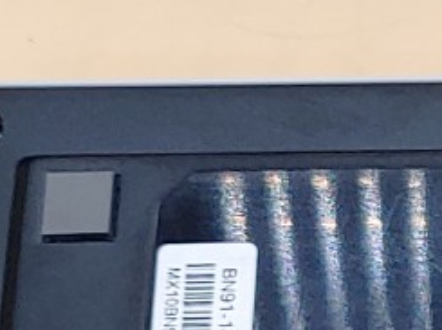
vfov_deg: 6.9
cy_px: 532
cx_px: 1093
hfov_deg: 8.5
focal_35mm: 212
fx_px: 2703
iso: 50
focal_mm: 4.36
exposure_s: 1/94
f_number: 1.8
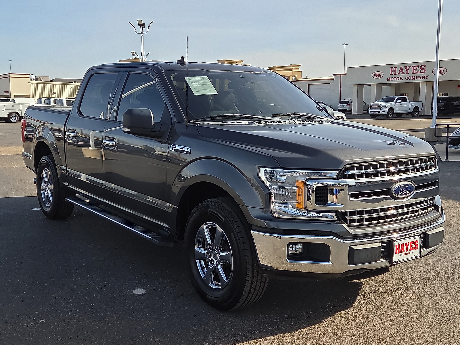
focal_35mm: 40
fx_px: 532
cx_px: 230
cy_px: 172
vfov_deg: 36.0
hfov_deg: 46.8
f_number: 1.8
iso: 25
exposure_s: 1/1111
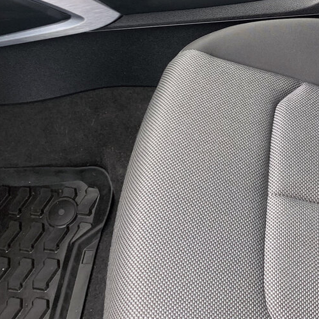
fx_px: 615
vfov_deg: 27.9
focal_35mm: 59
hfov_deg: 28.1
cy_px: 27
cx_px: 279
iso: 160
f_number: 1.8
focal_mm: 4.25
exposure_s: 1/60
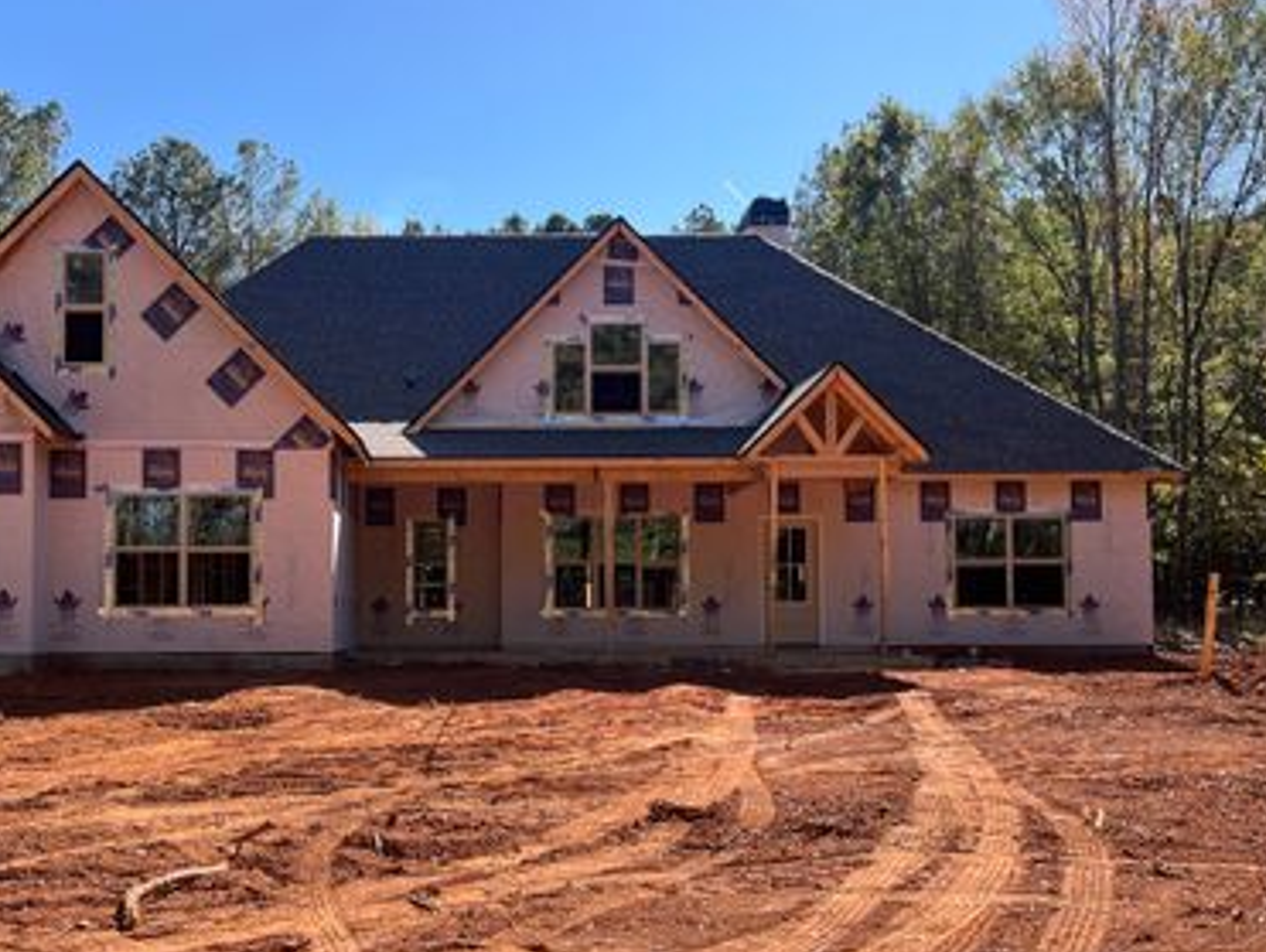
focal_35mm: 35
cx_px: 464
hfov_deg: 52.0
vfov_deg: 40.6
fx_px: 1281
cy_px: 565
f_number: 1.6
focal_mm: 5.1
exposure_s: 1/1404
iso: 50
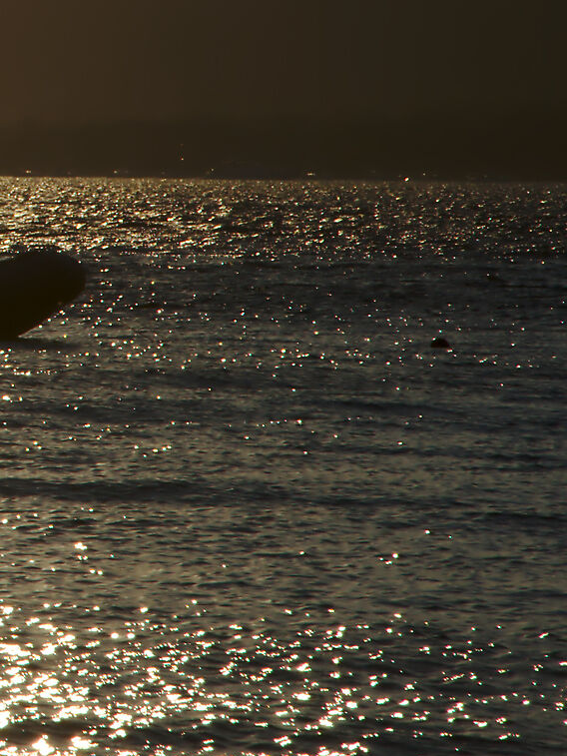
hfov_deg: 3.1
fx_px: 10470
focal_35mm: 480
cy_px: -1
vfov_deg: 4.1
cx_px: -615
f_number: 20
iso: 200
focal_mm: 105
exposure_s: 1/800
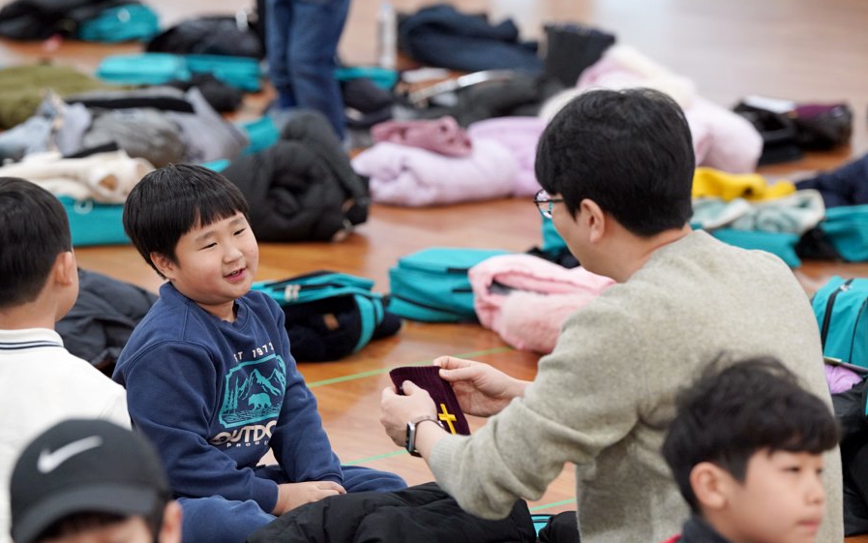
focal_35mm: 138
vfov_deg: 9.5
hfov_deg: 15.1
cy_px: 280
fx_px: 3265
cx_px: 434
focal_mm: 135
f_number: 4
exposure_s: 1/160
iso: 2500
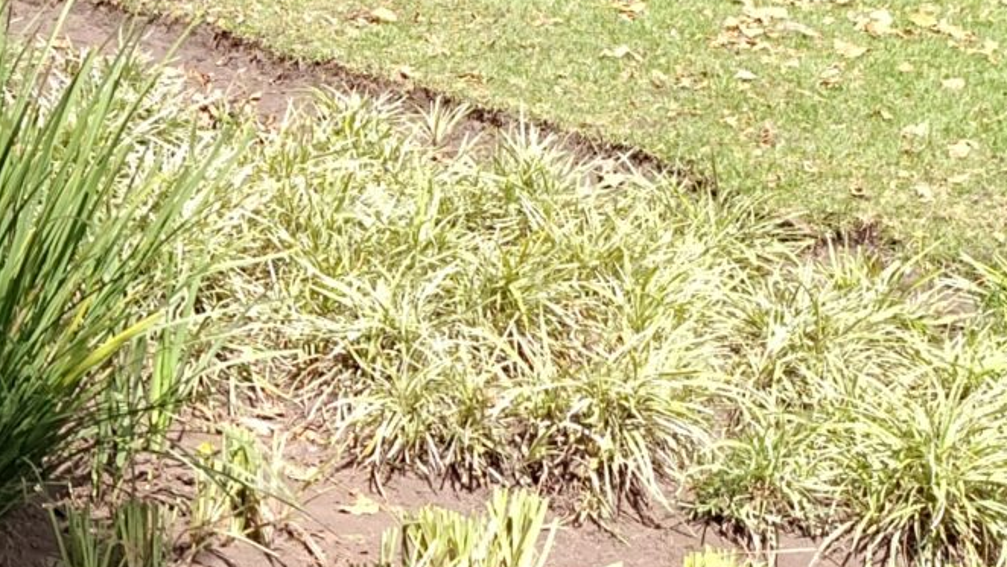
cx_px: -199
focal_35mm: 97
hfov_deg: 20.6
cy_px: 371
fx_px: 2591
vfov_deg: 12.5
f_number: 1.6
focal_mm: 6.14
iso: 50
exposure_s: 1/222
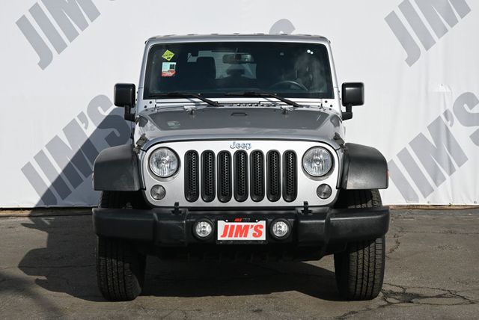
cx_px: 240
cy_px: 160
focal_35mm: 66
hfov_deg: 30.5
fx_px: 879
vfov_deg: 20.7
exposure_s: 1/320
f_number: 6
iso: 100
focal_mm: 44
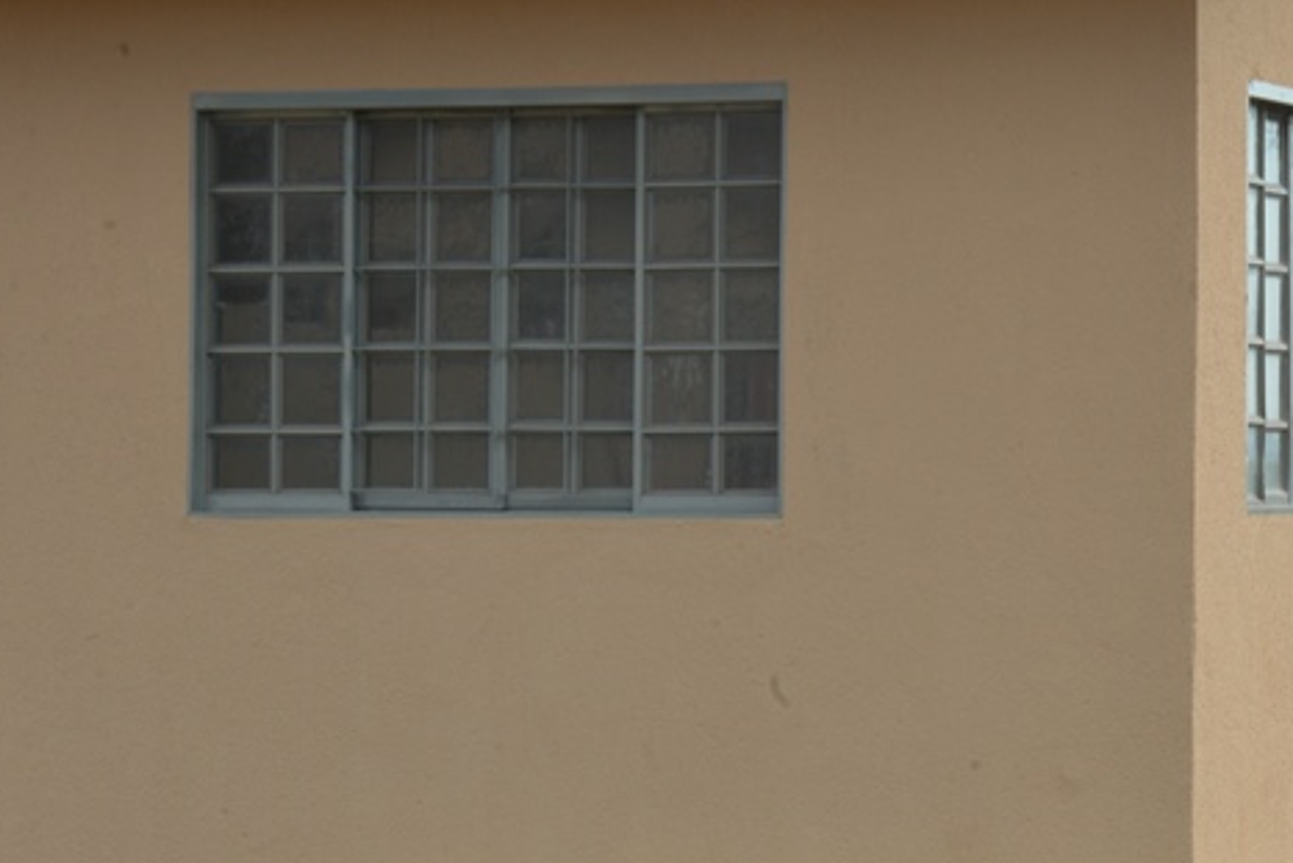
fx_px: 6215
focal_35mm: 173
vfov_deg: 7.9
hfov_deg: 11.7
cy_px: 150
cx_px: 1469
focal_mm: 70
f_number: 18
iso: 250
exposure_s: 1/50
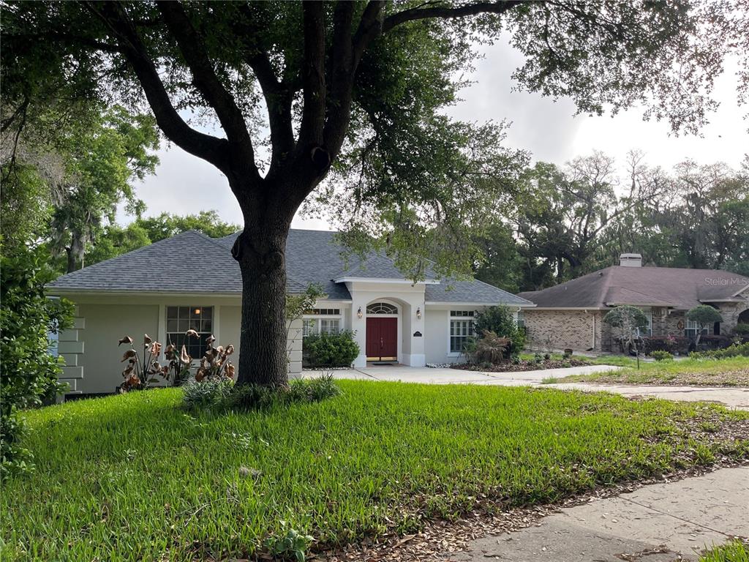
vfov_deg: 53.1
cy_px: 281
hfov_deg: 67.3
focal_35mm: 26
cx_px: 374
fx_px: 563
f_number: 1.6
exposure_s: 1/1252
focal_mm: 5.1
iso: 50
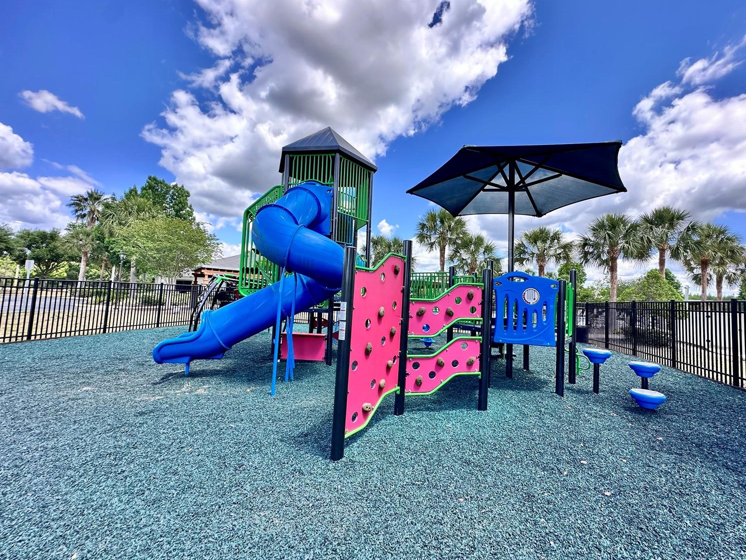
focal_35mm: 15
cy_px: 279
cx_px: 392
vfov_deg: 81.8
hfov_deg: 98.1
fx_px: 323
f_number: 2.2
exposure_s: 1/606
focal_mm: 2.22
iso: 40
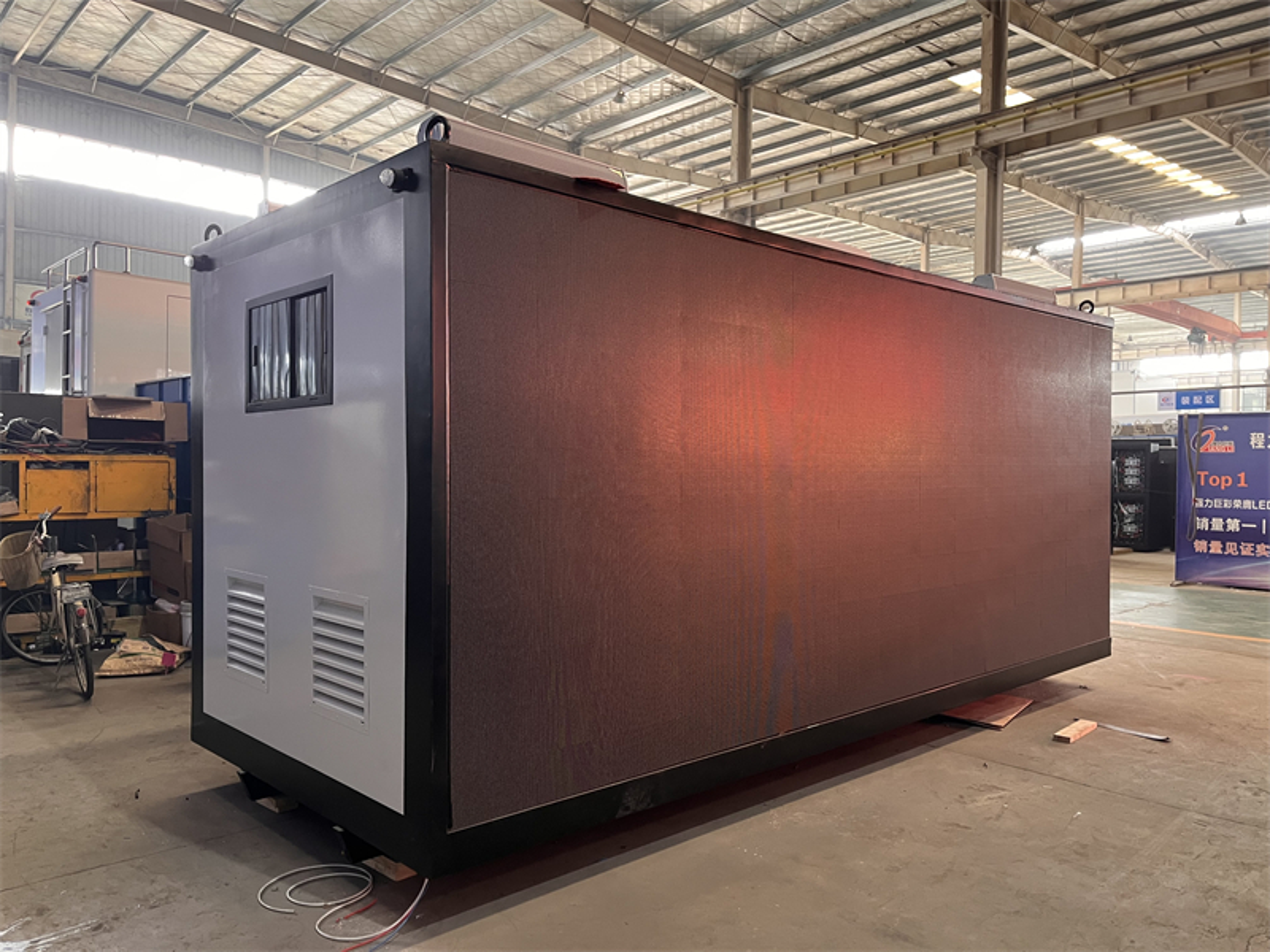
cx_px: 635
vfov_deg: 53.1
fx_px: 954
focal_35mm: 26
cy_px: 476
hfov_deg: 67.3
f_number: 1.6
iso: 160
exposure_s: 1/50
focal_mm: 5.1
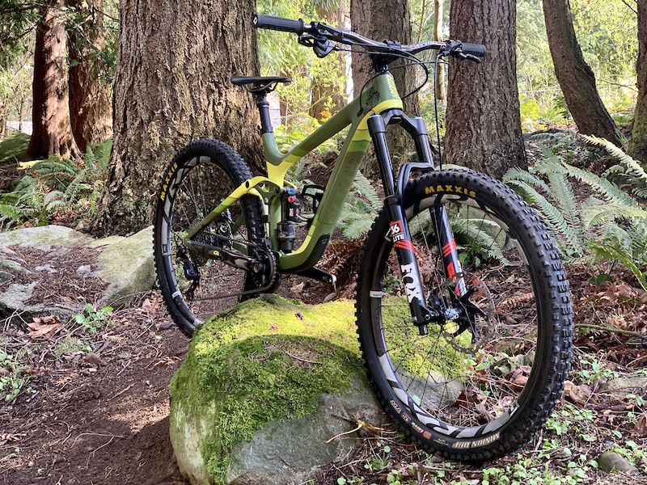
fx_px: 972
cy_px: 242
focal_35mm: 52
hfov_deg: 36.8
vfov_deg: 28.0
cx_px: 324
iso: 100
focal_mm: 6
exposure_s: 1/122
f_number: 2.4
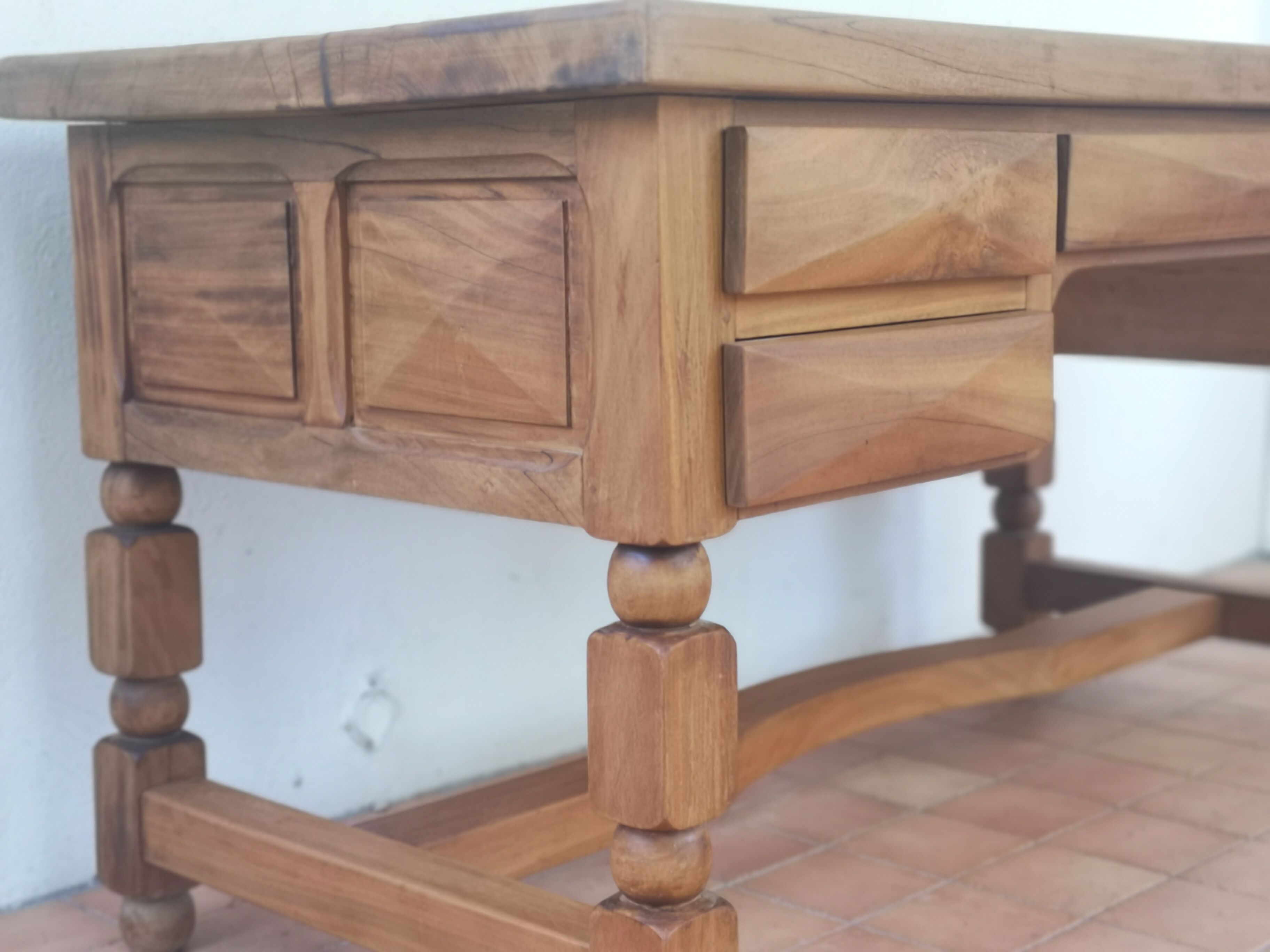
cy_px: 476
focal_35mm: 54
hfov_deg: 35.5
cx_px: 635
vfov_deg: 27.0
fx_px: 1981
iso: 80
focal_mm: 5.58
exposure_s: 1/50
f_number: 4
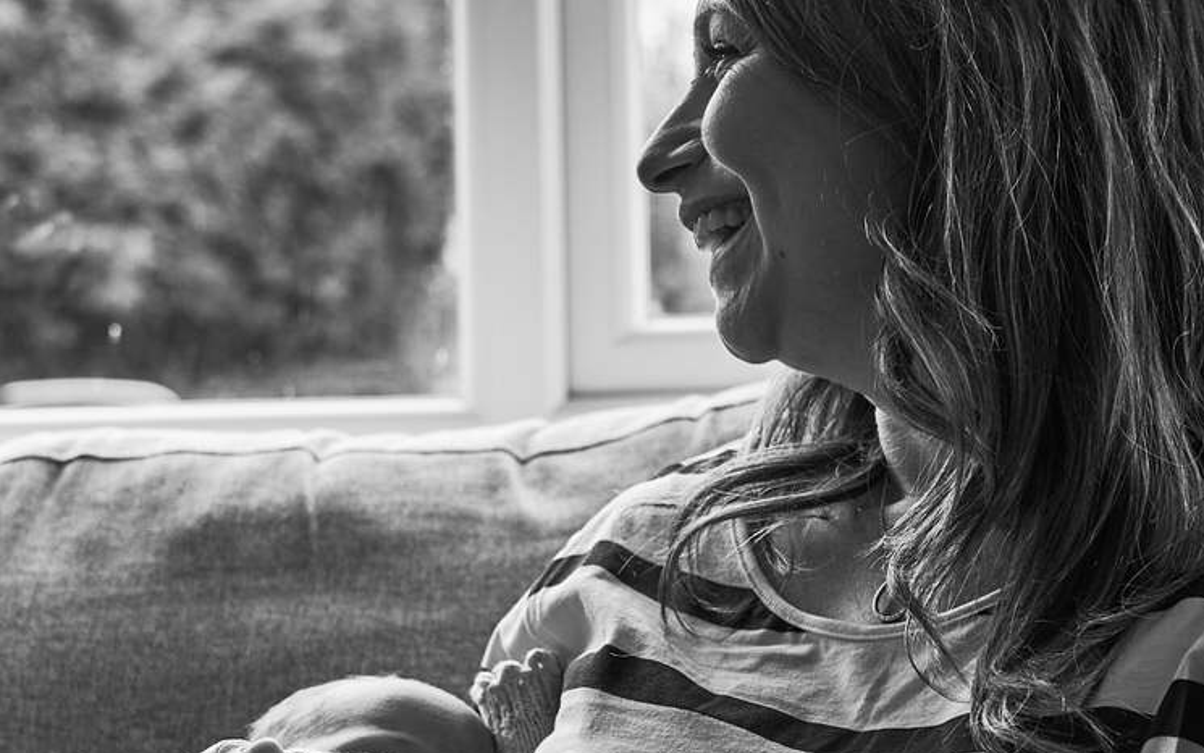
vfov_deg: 12.5
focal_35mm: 104
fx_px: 3413
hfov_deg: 20.0
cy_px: 597
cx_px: 514
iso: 800
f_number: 3.5
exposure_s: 1/200
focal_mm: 40
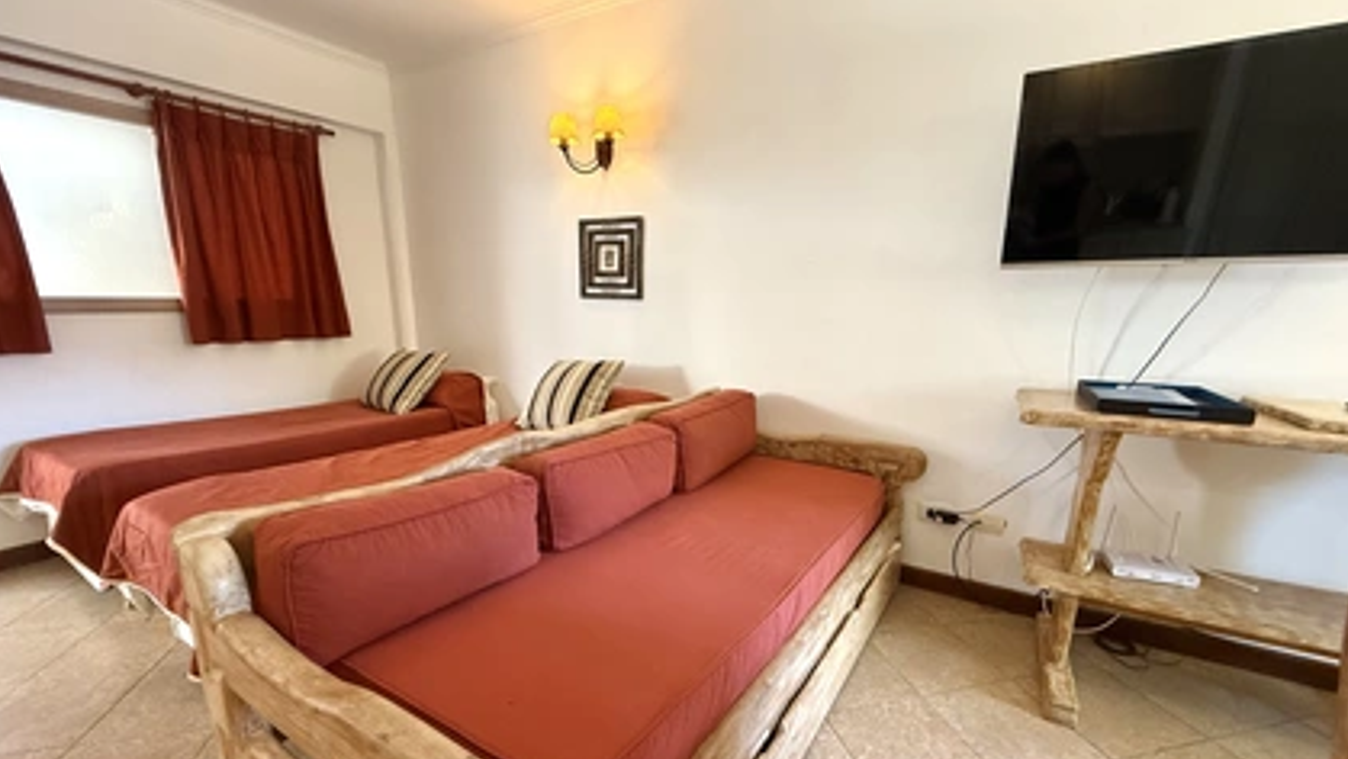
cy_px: 437
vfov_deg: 66.8
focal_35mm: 16
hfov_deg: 99.4
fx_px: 572
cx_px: 679
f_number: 2.2
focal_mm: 2.22
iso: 400
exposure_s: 1/75
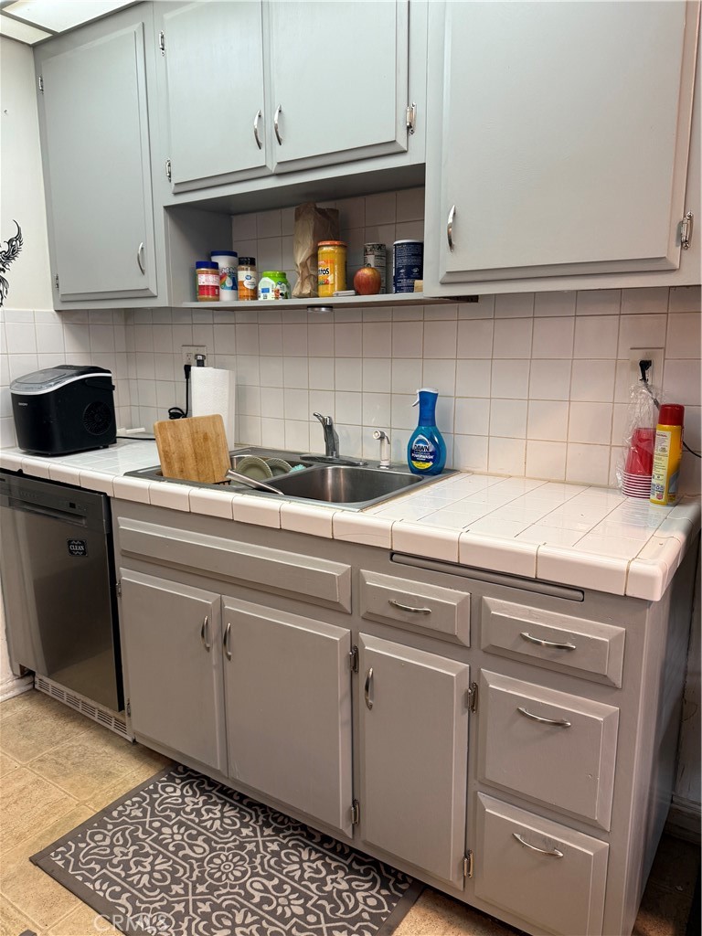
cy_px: 468
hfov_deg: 56.8
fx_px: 649
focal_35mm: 24
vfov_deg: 71.6
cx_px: 351
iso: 160
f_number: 1.78
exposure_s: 1/60
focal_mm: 6.76
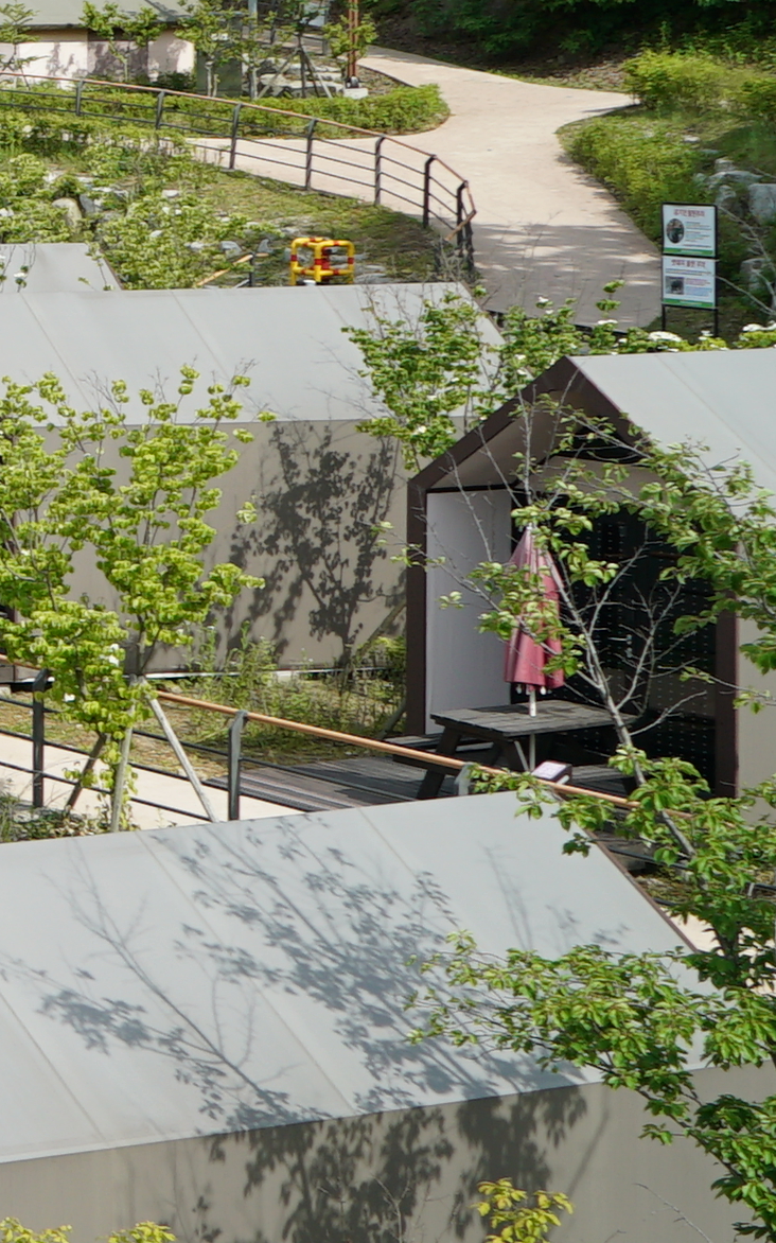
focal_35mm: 107
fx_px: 3622
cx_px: -1433
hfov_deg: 9.8
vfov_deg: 19.1
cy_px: 145
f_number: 7.1
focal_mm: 29
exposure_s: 1/500
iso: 200
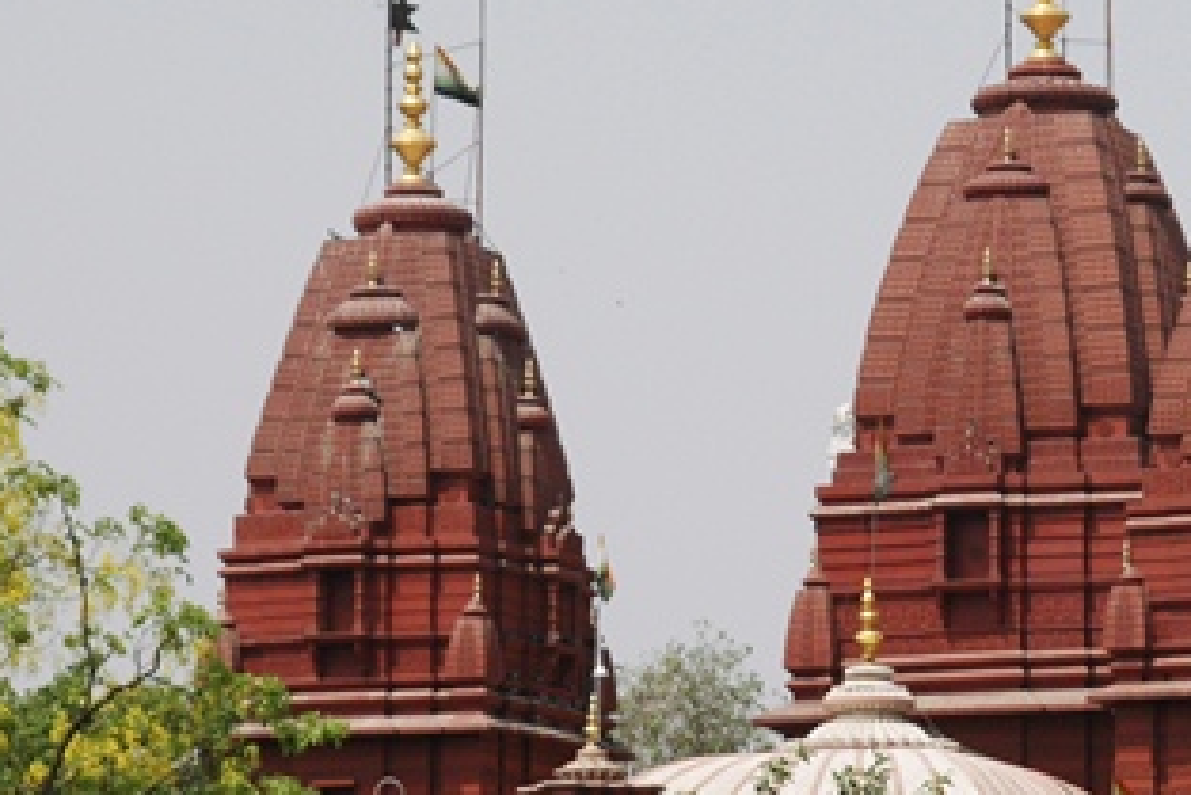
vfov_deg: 5.6
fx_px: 8109
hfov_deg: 8.4
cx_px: 1016
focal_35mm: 245
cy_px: 418
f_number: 9
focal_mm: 80
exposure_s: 1/500
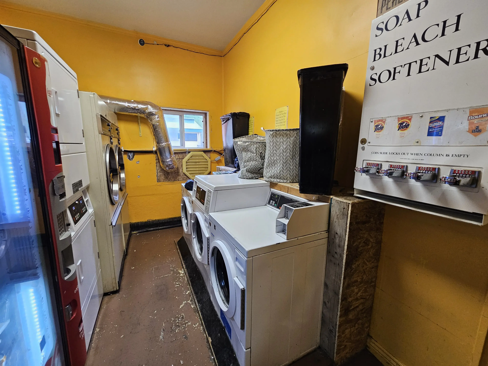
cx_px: 244
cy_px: 183
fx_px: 183
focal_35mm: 13
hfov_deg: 106.2
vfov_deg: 89.9
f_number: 2.2
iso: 250
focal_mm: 2.2
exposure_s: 1/60
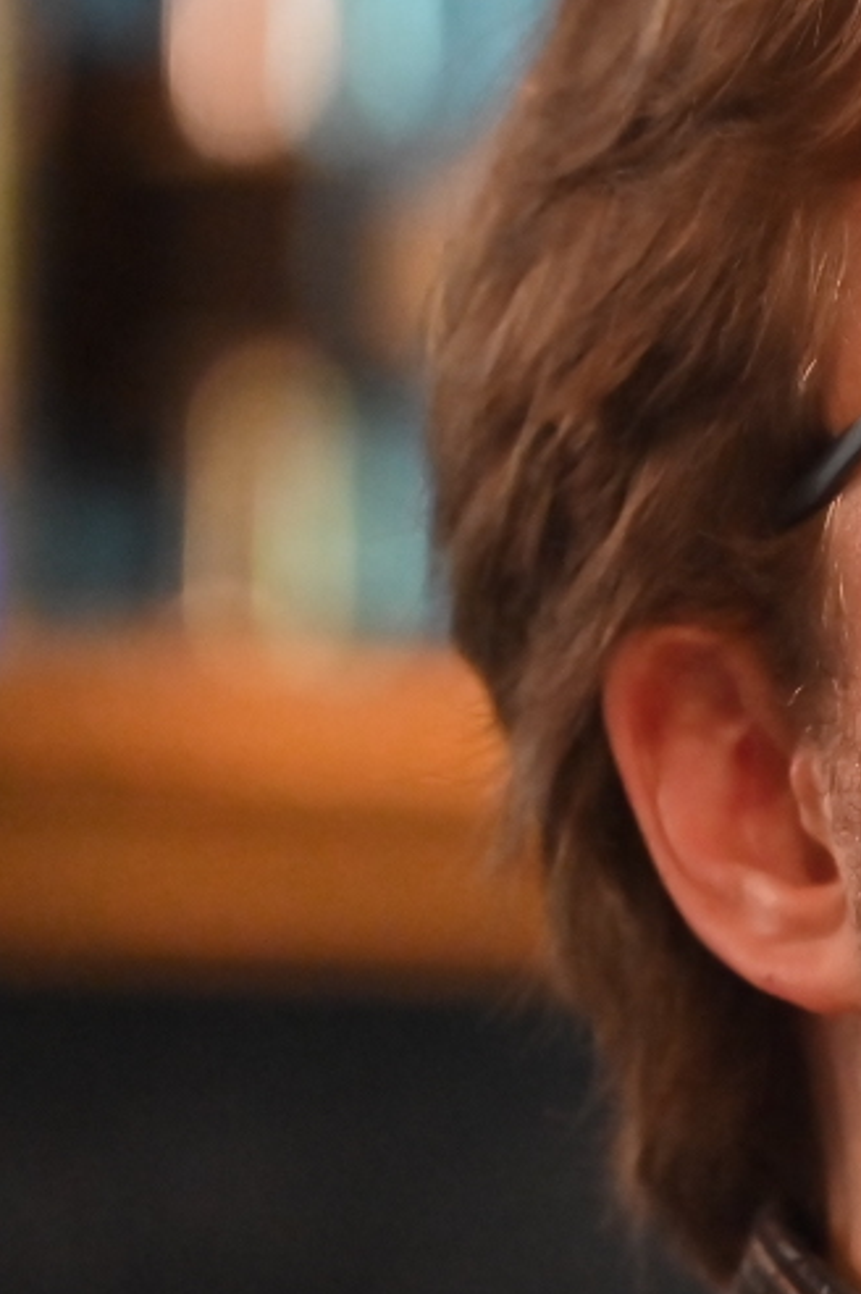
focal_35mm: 592
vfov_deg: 3.5
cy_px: 564
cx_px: 1378
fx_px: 21266
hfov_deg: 2.3
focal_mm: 180
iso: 4000
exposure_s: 1/400
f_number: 2.8
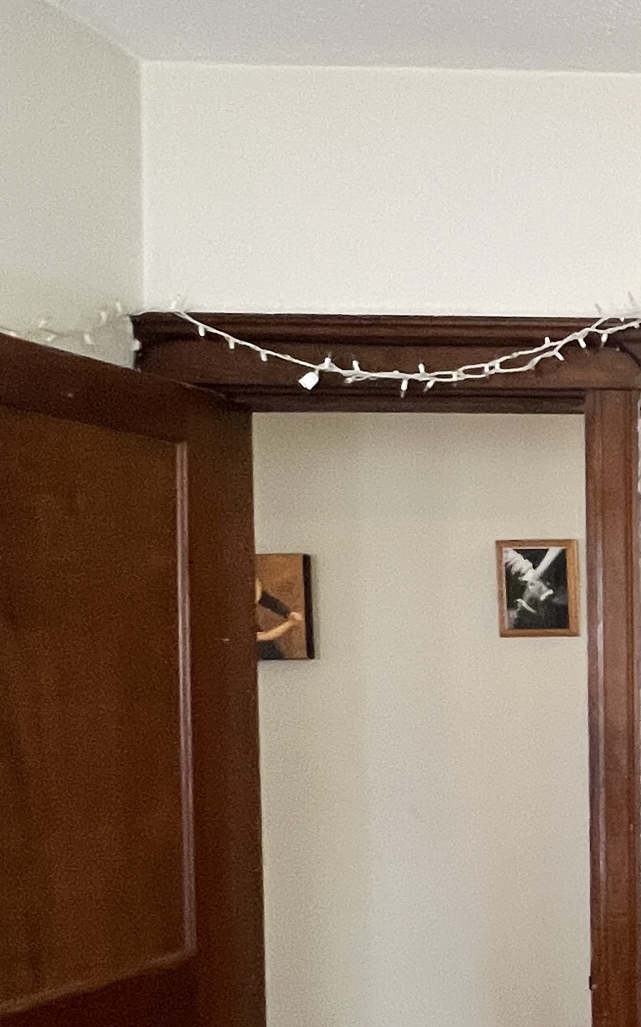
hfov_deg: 21.2
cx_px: 1111
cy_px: 709
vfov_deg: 44.4
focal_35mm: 44
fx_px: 1230
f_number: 1.8
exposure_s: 1/121
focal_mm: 1.57
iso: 200
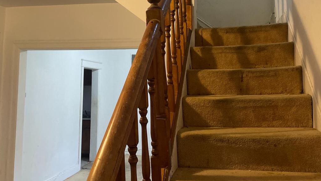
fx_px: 341
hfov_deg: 50.4
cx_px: 144
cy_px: 44
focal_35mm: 40
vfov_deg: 29.2
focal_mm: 4.2
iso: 320
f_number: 1.6
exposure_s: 1/60
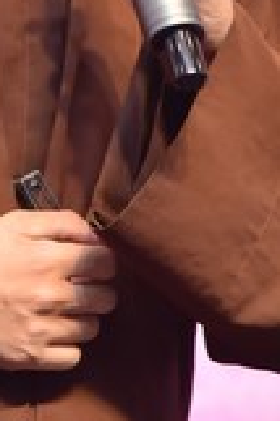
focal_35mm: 445
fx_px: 5202
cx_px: 55
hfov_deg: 3.1
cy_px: -131
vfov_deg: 4.6
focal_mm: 110
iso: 2000
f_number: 5.6
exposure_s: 1/125
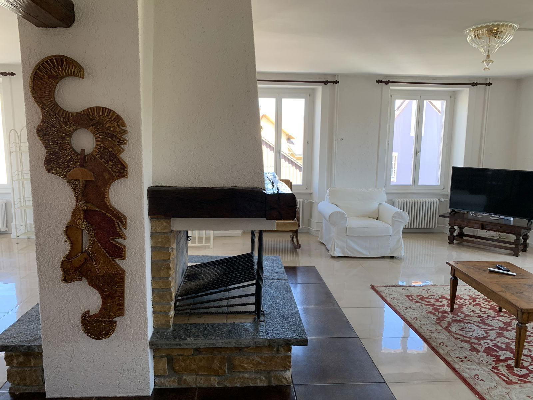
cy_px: 200
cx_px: 266
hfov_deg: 67.3
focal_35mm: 26
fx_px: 400
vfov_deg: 53.1
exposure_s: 1/121
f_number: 1.8
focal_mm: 4.25
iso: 100
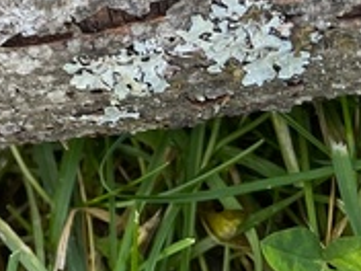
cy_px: -92
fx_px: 1231
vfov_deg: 12.1
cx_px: -361
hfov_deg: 14.1
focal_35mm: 118
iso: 32
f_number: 1.6
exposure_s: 1/130
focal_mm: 4.2
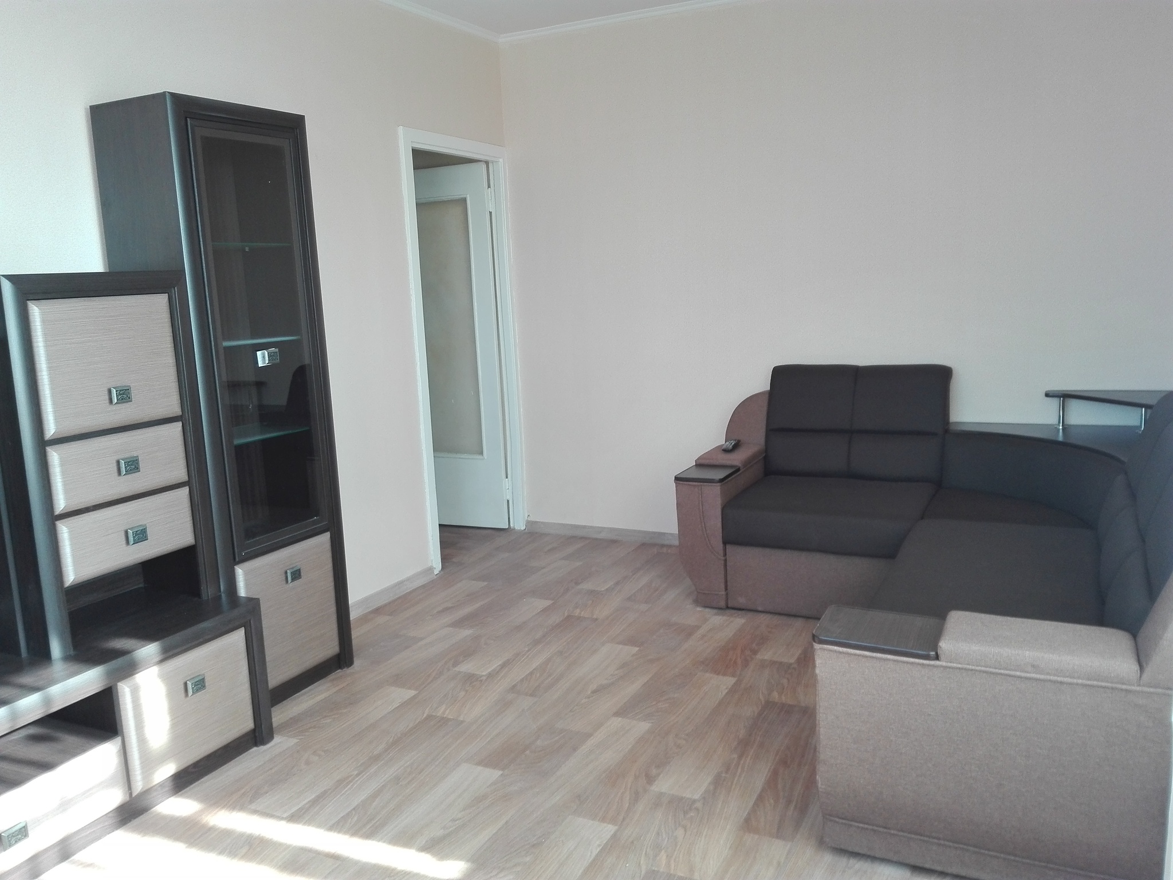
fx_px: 915
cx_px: 586
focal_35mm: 27
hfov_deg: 65.3
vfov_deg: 51.4
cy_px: 440
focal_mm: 3.79
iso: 130
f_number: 2
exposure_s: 1/50
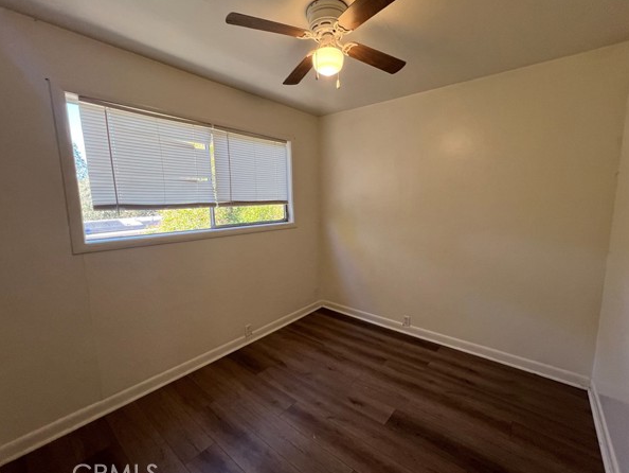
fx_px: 254
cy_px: 234
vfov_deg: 85.7
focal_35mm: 14
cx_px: 321
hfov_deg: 102.0
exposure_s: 1/120
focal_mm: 1.57
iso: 125
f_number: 1.8
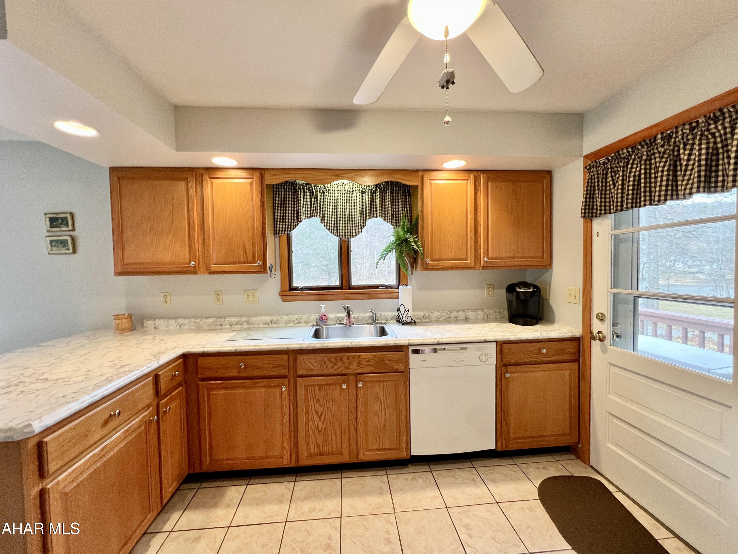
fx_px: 277
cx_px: 369
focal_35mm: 13
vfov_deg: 89.9
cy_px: 277
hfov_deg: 106.2
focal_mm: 1.57
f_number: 1.8
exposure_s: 1/120
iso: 200
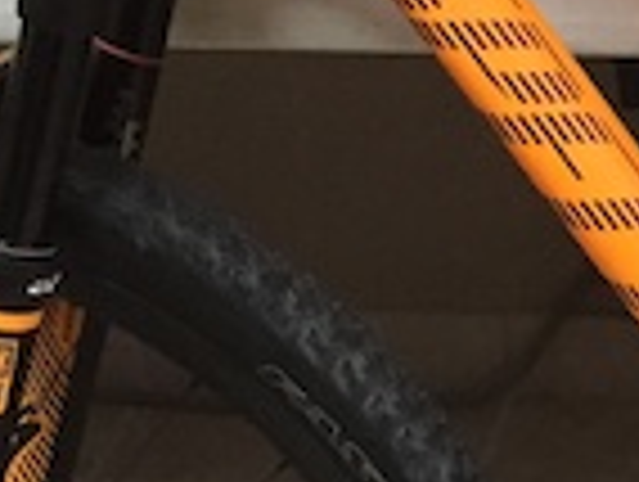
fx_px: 3014
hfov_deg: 11.5
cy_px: 441
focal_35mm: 163
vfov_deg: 9.1
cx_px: 1012
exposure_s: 1/30
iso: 200
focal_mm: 4.15
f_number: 2.2
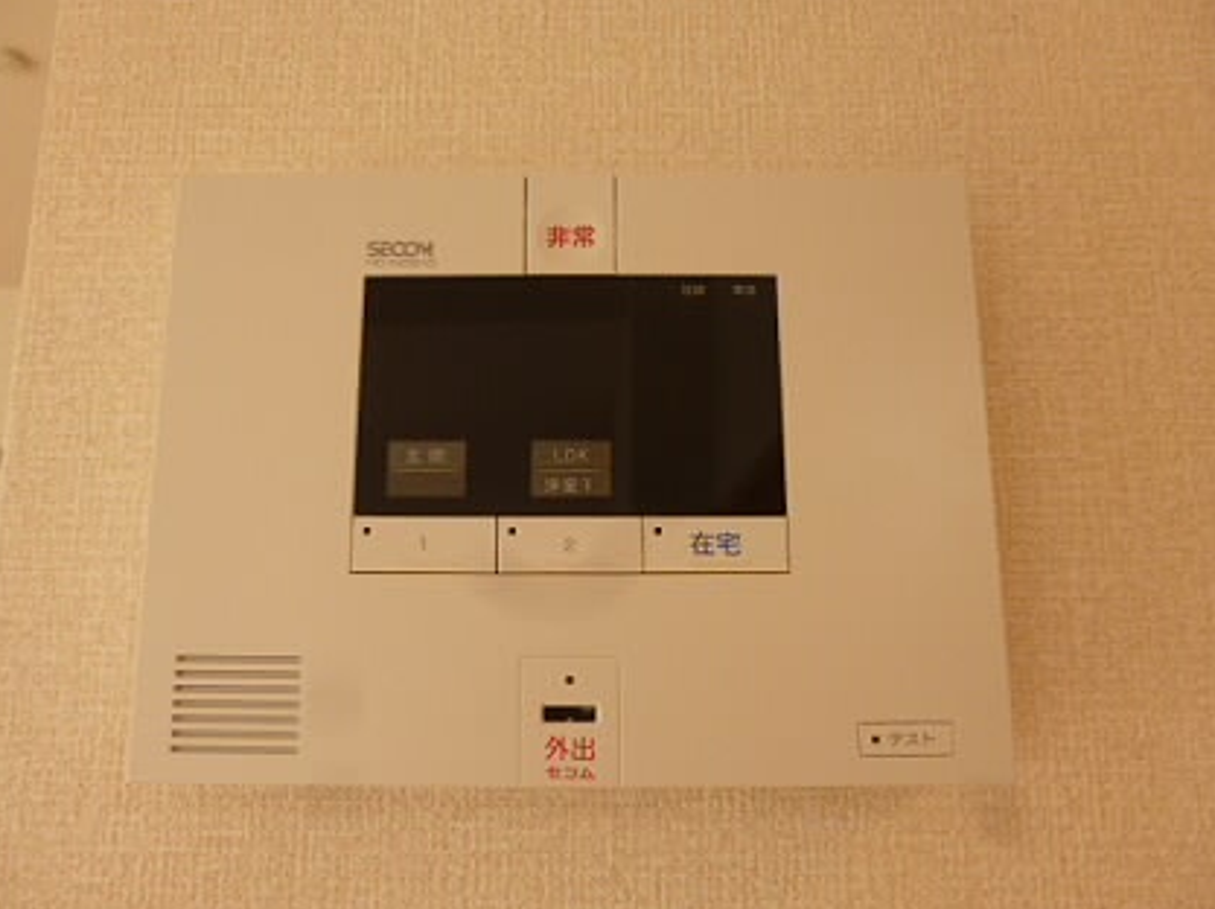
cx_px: 571
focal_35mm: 27
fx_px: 947
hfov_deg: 65.3
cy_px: 482
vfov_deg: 51.3
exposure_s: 1/60
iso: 320
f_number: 3.1
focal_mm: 4.5
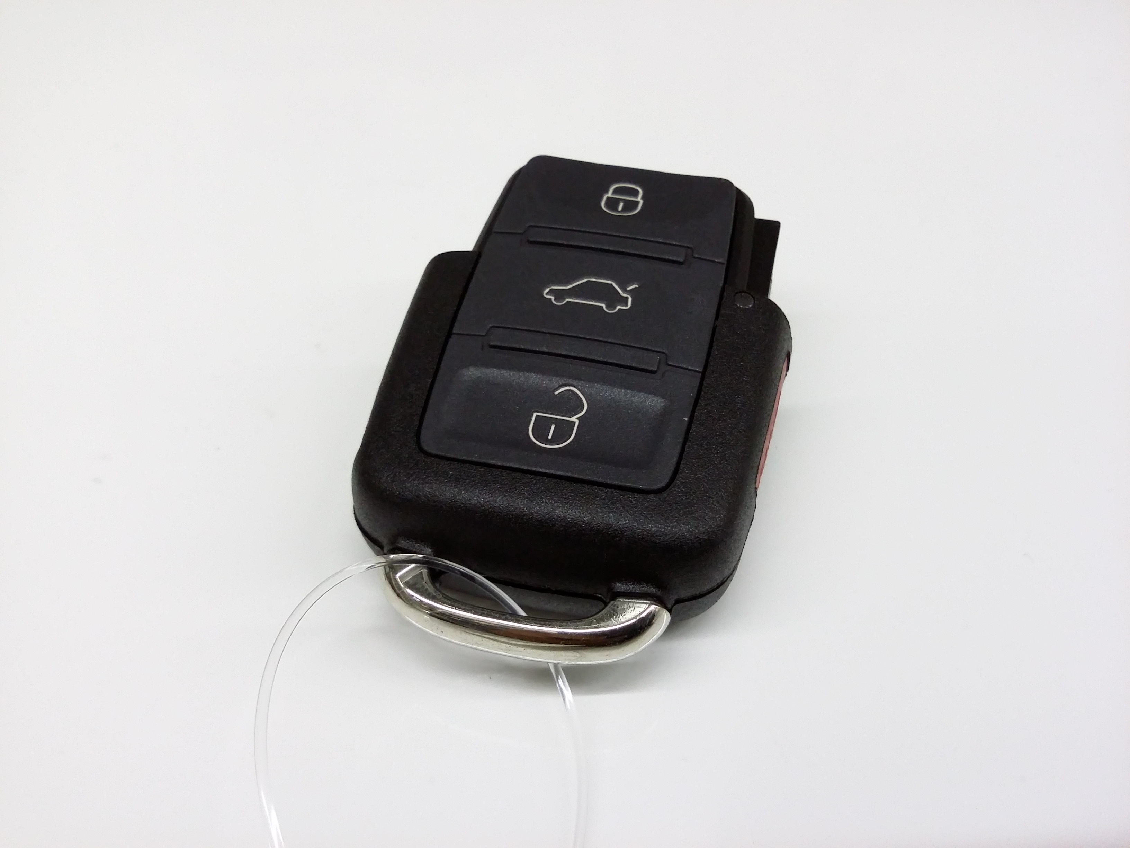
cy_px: 424
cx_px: 565
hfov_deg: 56.8
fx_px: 1045
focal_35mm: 32
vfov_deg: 44.2
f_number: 2.4
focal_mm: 3.4
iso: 160
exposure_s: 1/20
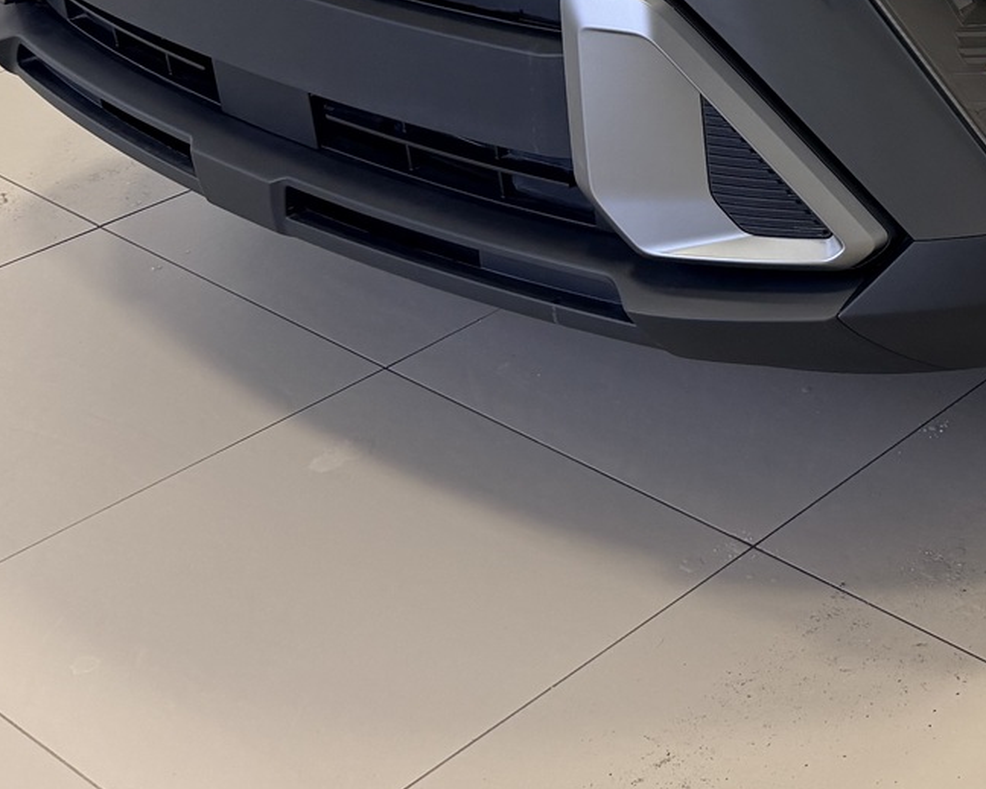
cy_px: -217
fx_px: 2160
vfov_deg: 19.2
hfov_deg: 24.1
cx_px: 1077
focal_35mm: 74
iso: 160
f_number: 1.78
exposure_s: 1/120
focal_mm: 6.76
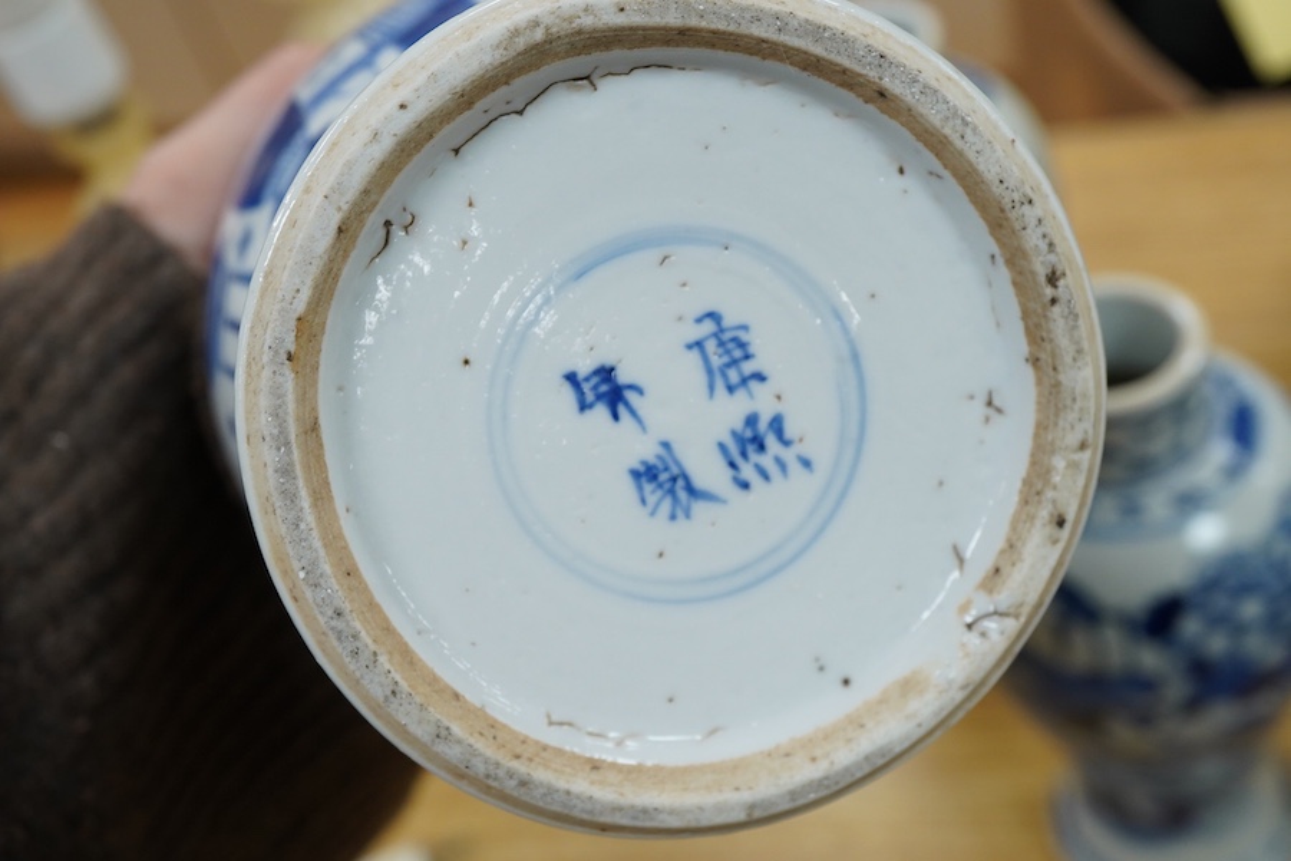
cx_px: 646
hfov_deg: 43.6
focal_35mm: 45
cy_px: 430
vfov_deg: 29.9
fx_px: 1614
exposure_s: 1/125
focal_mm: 30
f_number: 9
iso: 1250
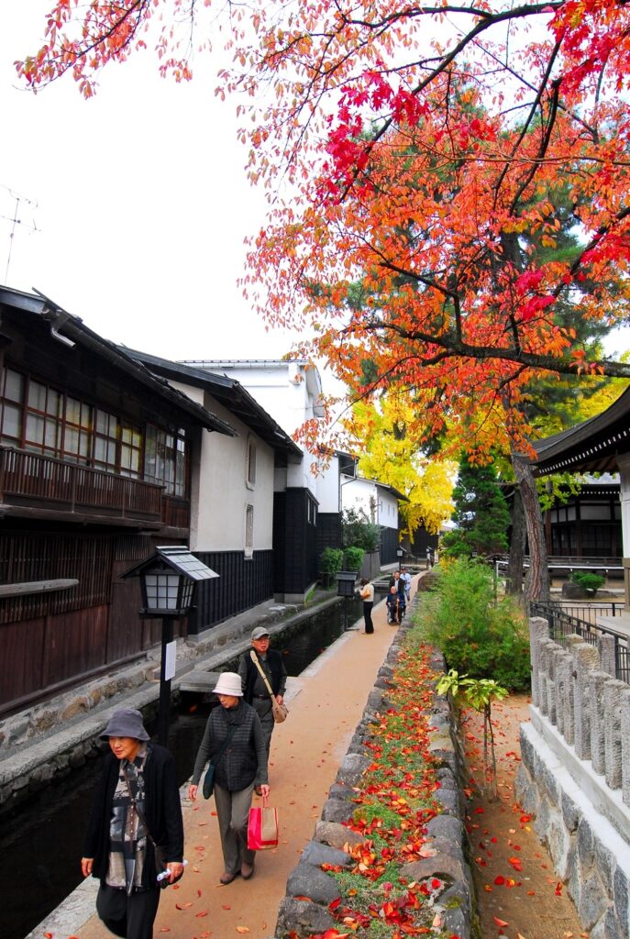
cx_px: 315
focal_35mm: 22
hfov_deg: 56.4
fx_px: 588
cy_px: 470
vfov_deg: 77.2
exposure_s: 1/100
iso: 320
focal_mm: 15
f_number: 8
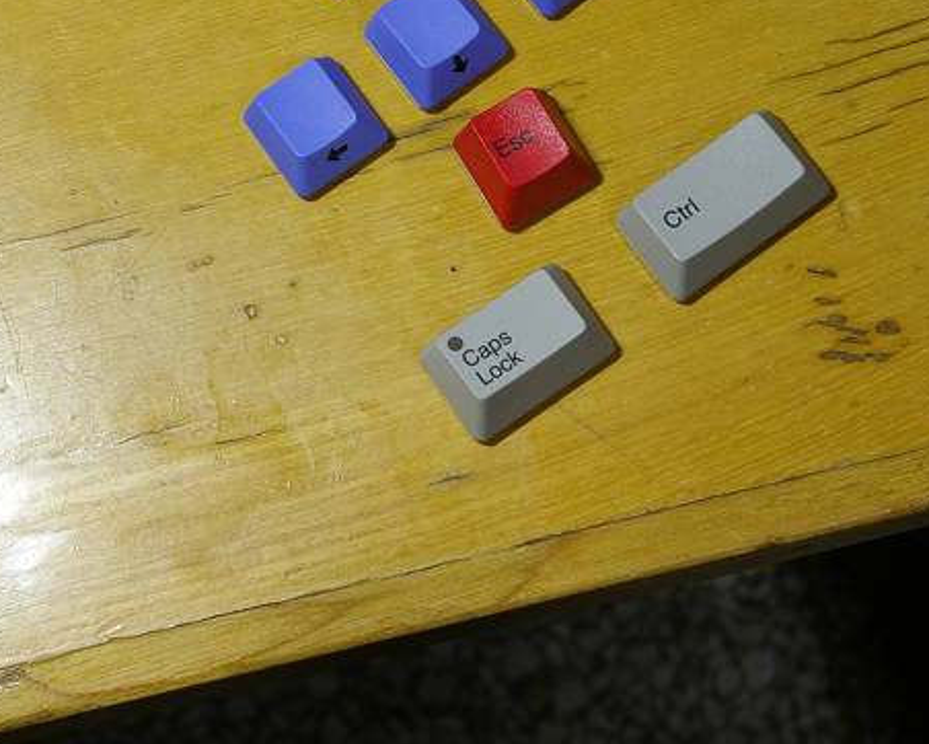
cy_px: 128
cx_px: 512
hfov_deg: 18.3
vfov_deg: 14.6
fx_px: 2890
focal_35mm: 105
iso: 200
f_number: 9
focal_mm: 33
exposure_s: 1/1.67
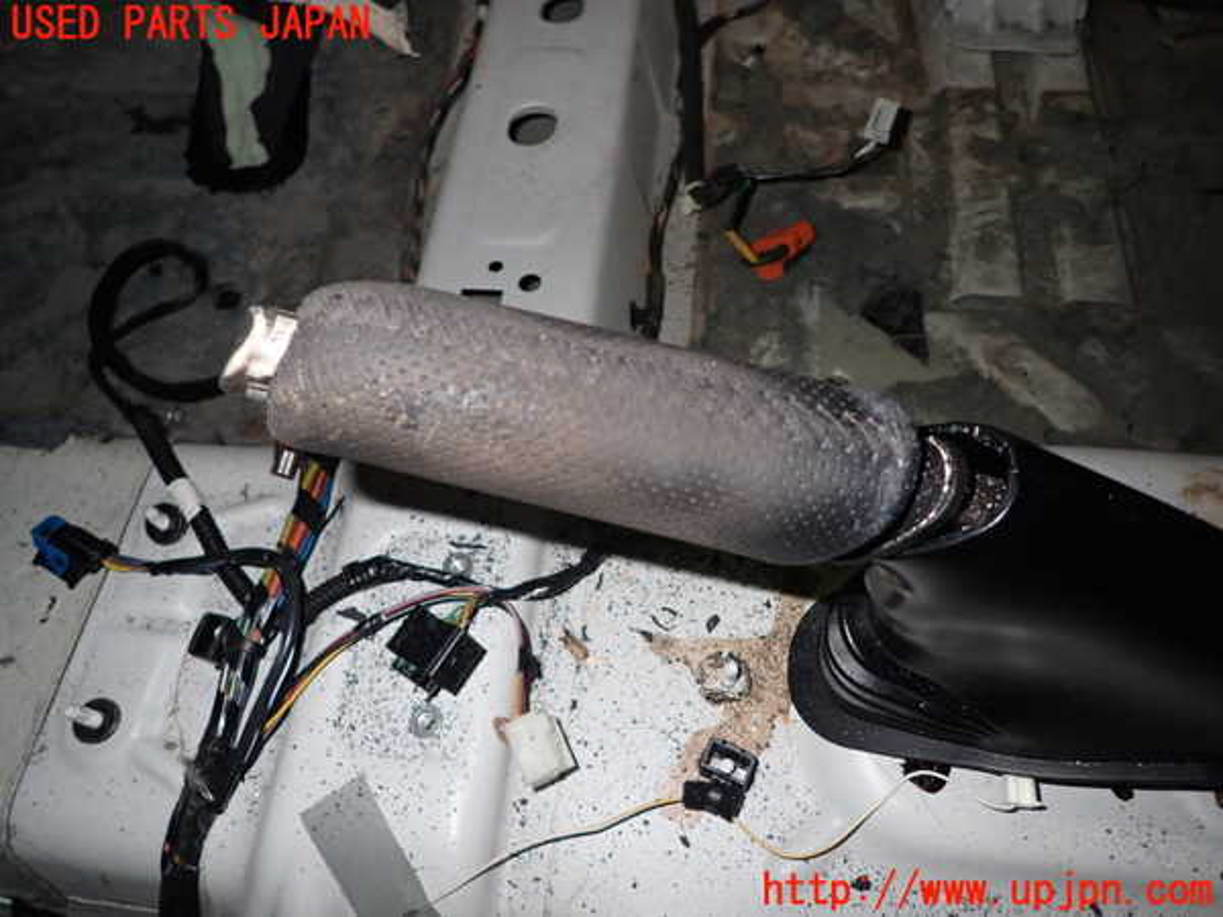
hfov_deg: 69.4
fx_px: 883
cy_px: 458
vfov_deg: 54.9
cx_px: 612
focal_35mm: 25
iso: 200
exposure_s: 1/30
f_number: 5.6
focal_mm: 4.5
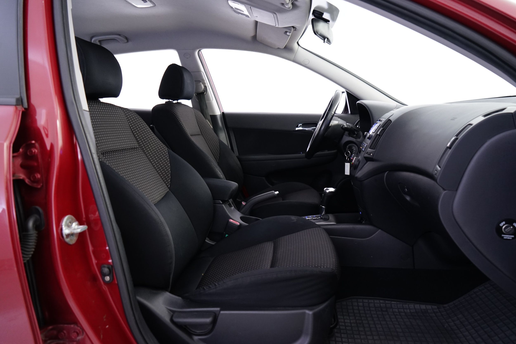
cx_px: 258
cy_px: 172
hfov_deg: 73.7
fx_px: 344
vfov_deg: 53.1
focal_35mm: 24
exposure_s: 1/8
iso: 1250
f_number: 5
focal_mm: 24
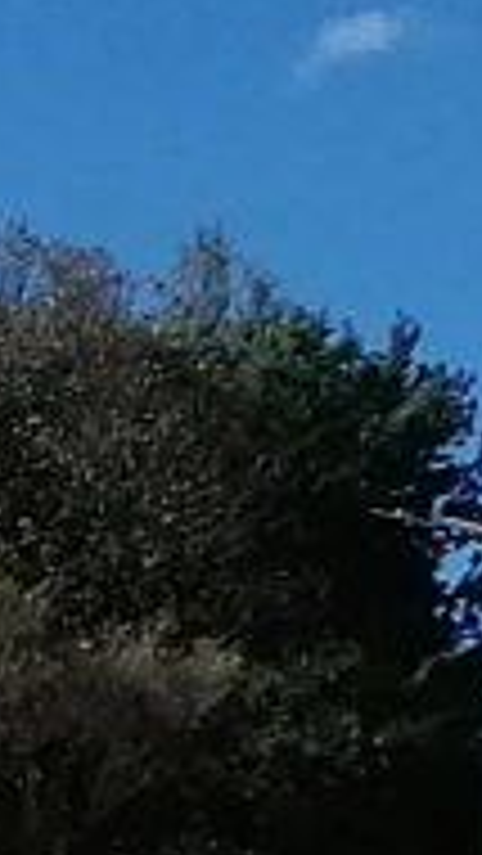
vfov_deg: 16.1
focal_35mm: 122
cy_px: 1271
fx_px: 2770
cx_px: -203
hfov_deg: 9.7
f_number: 2.4
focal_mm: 1.78
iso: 50
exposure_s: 1/1821
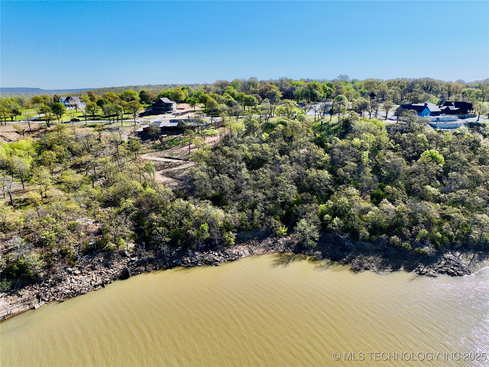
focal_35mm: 24
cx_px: 244
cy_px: 184
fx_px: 339
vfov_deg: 56.8
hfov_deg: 71.6
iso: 200
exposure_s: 1/3200
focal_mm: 12.29
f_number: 2.8
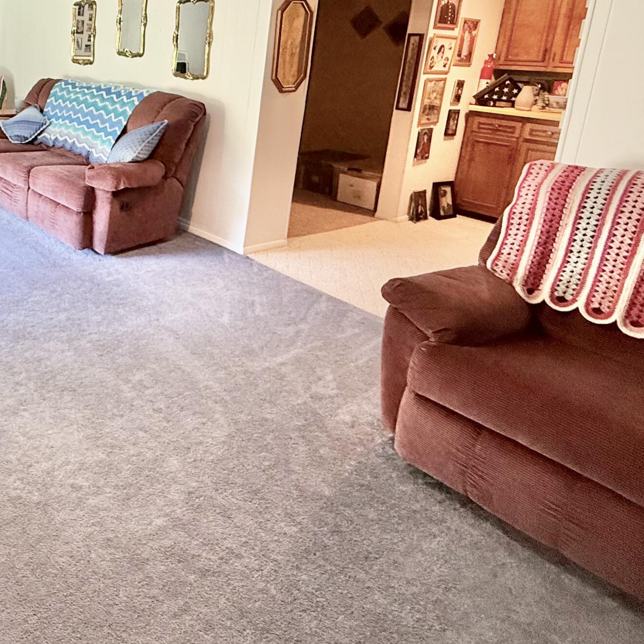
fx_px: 589
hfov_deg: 49.9
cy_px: 163
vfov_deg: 54.7
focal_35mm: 28
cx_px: 46
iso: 320
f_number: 2.2
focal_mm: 2.22
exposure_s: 1/60
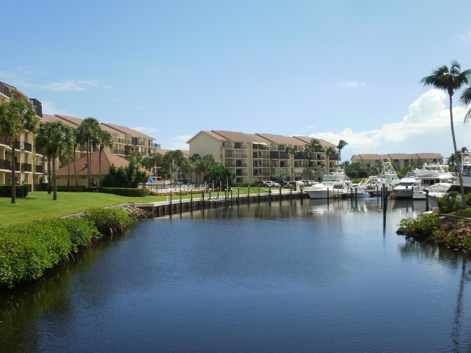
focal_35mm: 38
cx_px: 236
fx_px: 517
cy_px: 172
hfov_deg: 49.0
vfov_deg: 37.7
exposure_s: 1/640
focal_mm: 6.3
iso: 100
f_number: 5.6
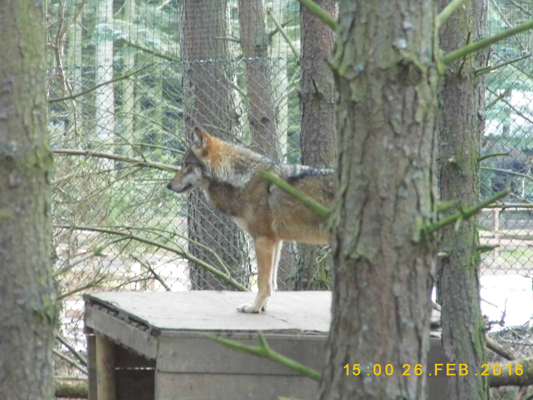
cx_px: 266
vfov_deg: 3.2
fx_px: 7144
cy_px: 200
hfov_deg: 4.3
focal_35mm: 464
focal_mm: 83.2
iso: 800
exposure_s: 1/80
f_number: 5.7
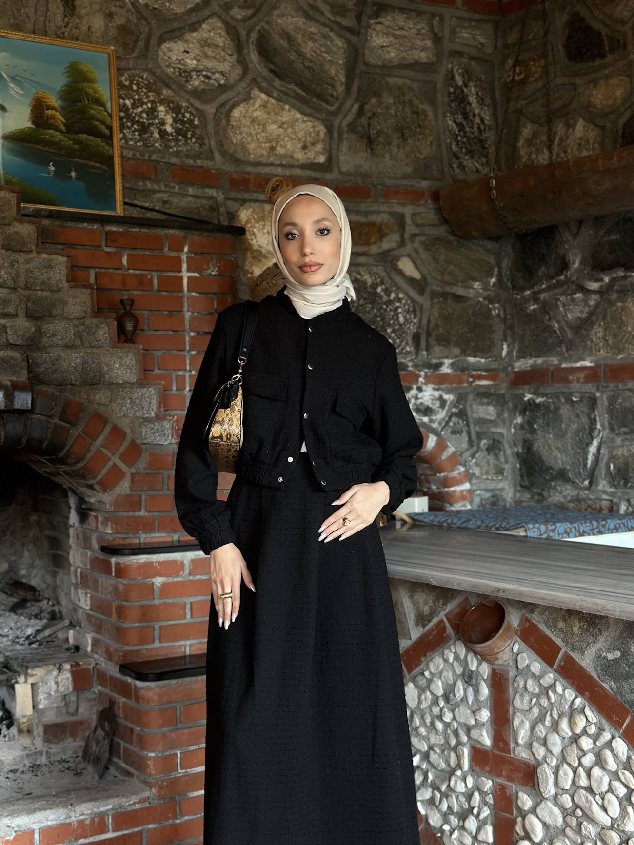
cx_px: 317
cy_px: 422
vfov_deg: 39.7
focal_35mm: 48
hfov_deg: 30.3
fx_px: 1172
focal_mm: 6.86
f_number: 1.78
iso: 250
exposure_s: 1/50
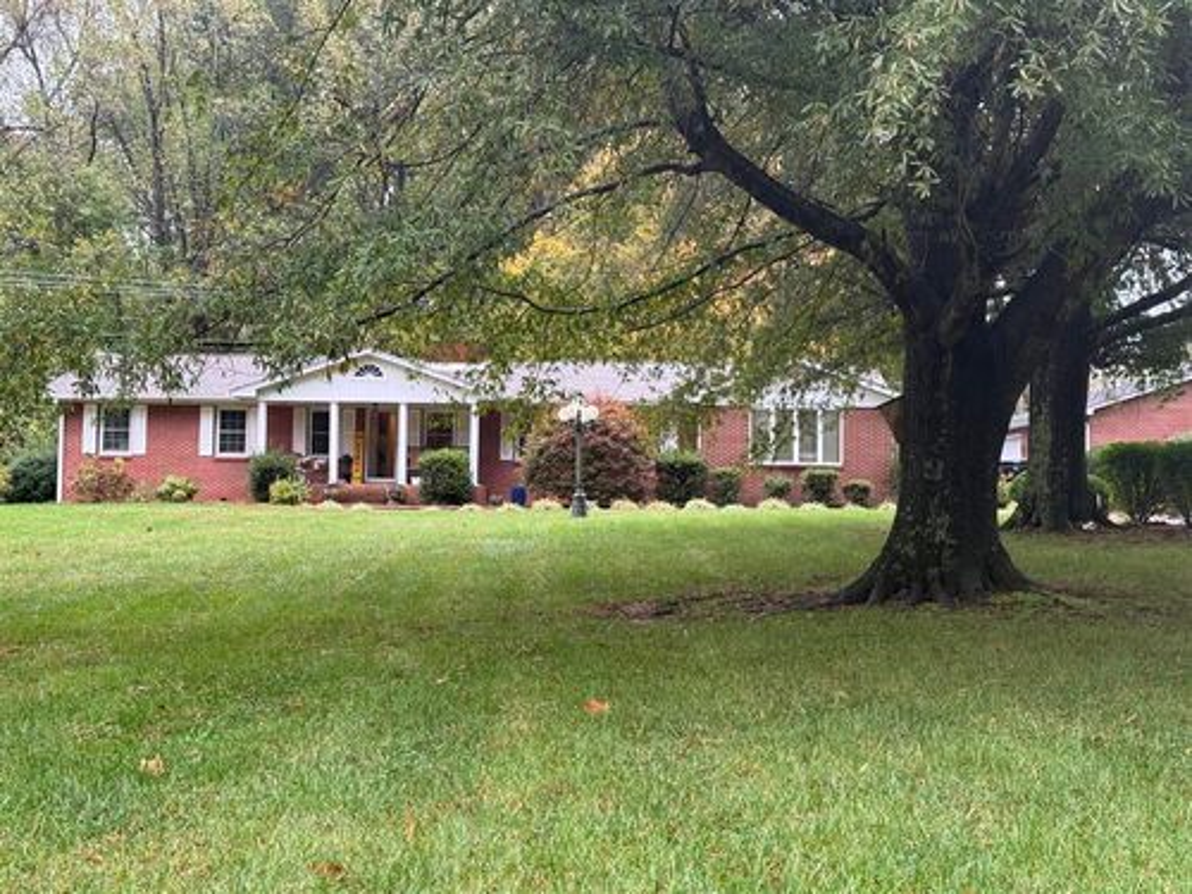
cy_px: 447
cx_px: 596
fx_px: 1653
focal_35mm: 48
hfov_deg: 39.7
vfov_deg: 30.3
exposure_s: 1/119
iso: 100
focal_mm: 6.76
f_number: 1.78
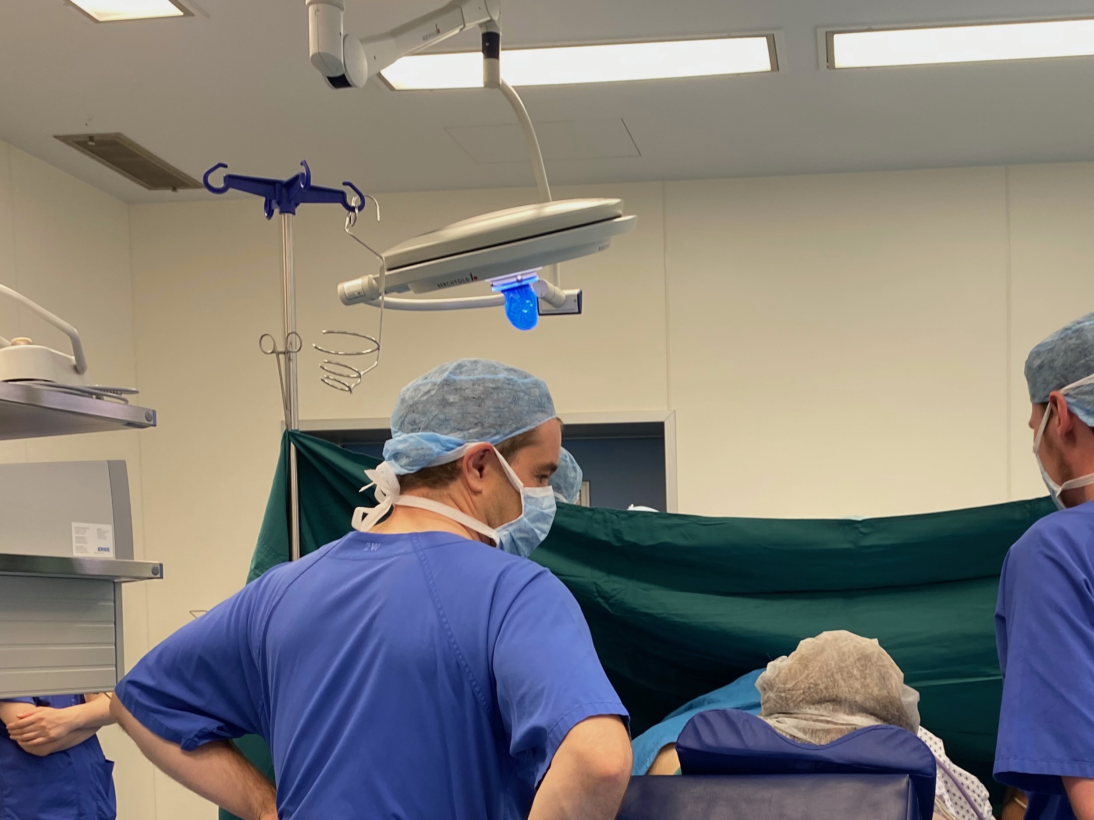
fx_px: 1327
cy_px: 646
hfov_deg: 44.1
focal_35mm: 42
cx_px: 741
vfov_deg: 33.4
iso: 80
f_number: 1.8
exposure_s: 1/91
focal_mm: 4.25
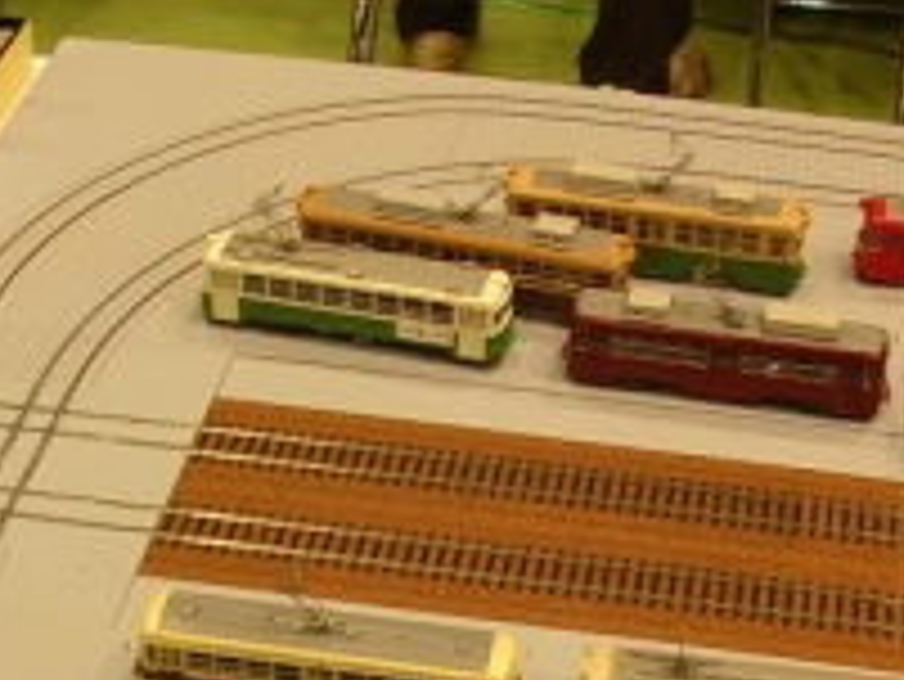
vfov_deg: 16.7
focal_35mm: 87
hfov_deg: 22.5
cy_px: 646
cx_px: 535
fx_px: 2273
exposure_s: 1/11.4
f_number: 2.8
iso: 50
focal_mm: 5.8
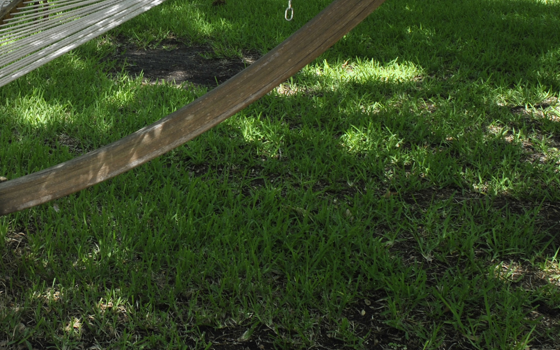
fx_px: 1022
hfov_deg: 29.7
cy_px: 65
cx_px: 83
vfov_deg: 19.2
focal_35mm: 67
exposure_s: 1/60
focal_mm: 23
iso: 100
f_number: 10
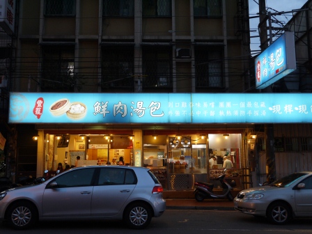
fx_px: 343
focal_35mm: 38
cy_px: 117
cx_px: 156
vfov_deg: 37.7
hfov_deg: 49.0
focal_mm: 19
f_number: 4.3
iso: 500
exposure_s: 1/60
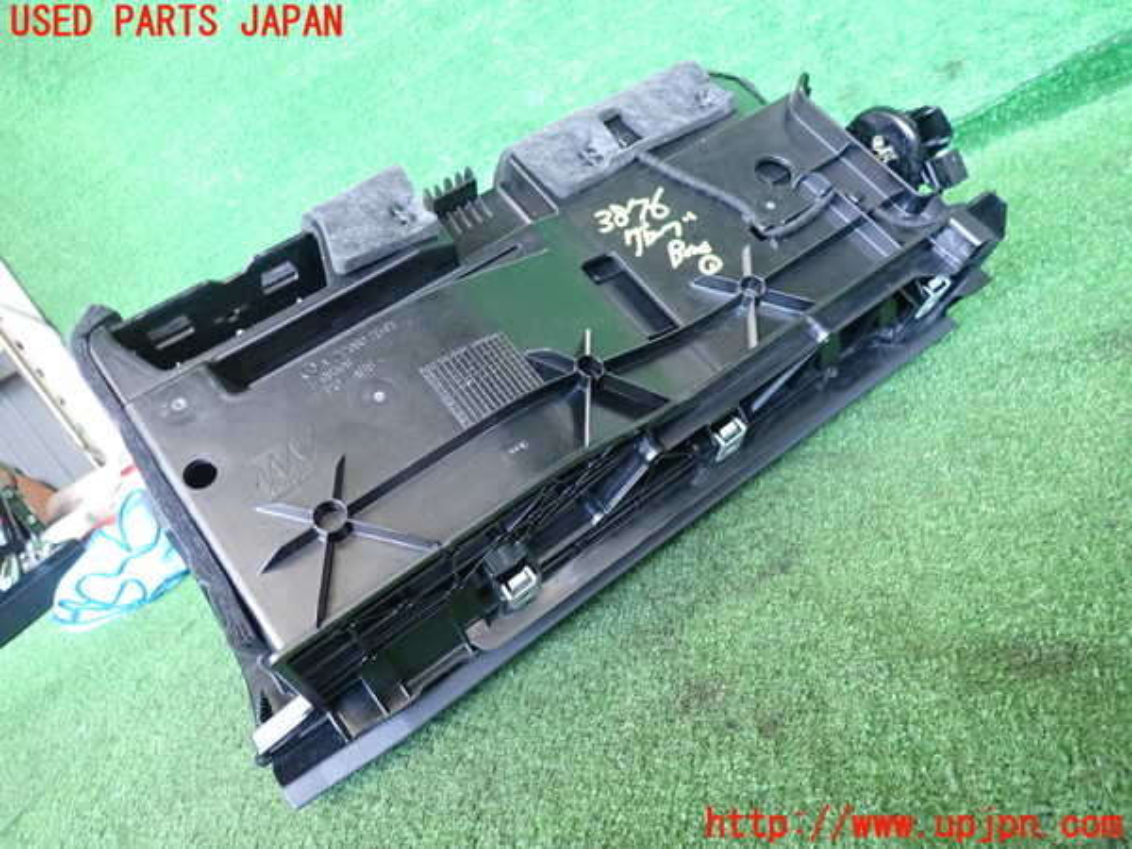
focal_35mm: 25
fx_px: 818
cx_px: 566
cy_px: 424
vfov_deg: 54.9
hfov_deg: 69.4
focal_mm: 4.5
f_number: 2
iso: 320
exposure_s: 1/30
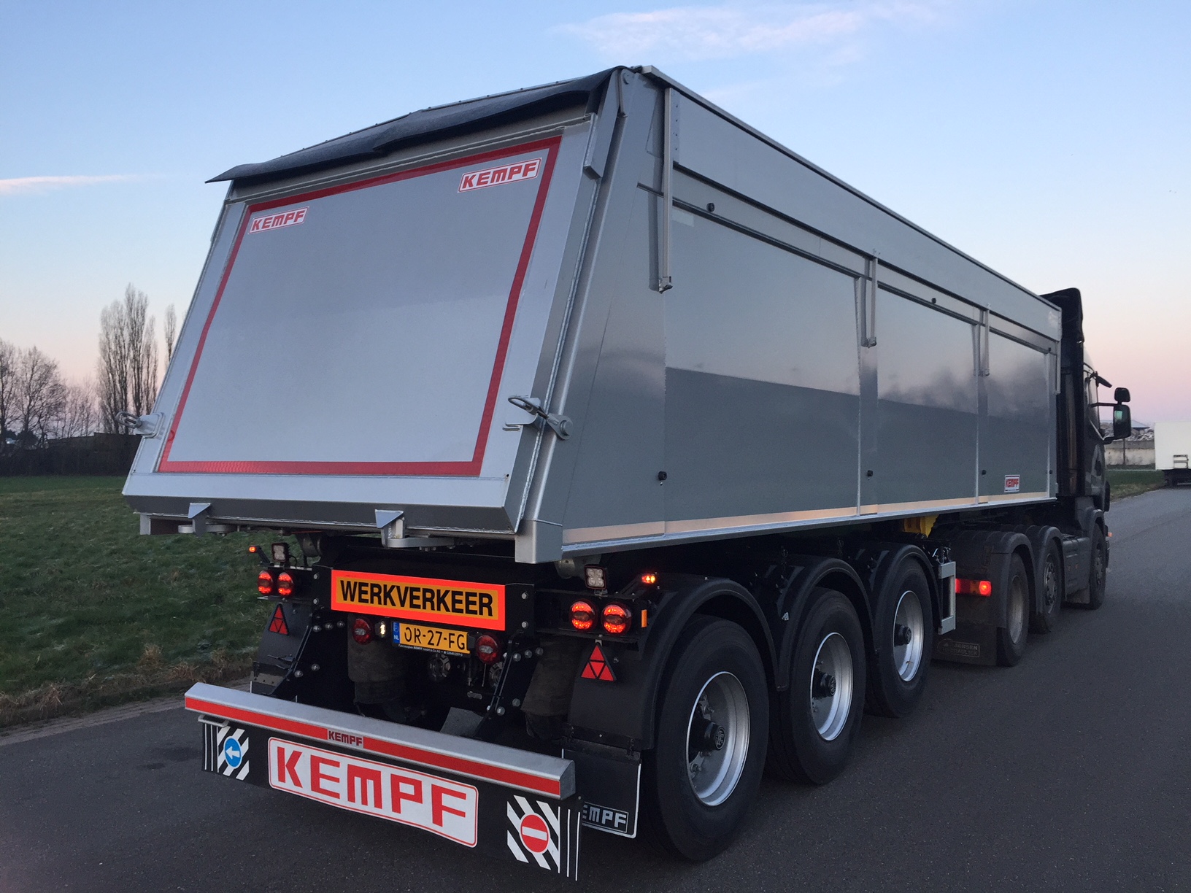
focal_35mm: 29
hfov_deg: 61.7
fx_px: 998
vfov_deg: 48.2
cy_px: 446
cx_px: 596
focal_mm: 4.15
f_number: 2.2
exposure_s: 1/100
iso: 40
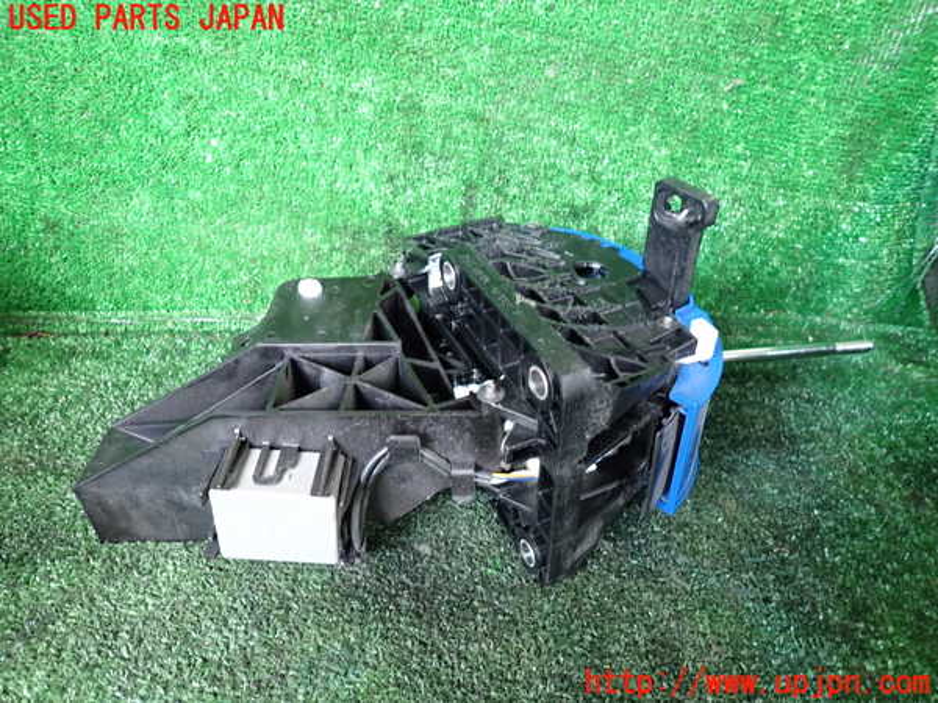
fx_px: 677
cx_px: 469
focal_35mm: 25
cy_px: 352
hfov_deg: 69.4
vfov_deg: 54.9
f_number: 2
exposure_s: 1/30
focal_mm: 4.5
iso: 250
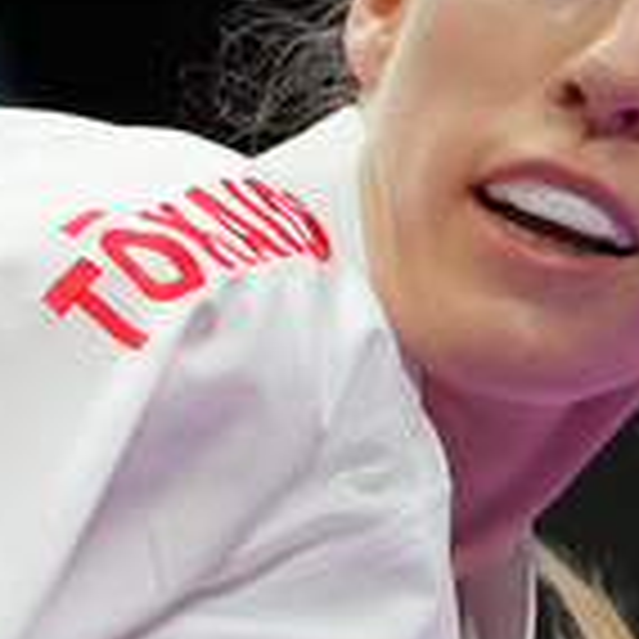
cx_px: -896
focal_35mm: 1496
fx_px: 31244
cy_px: 1143
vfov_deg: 1.2
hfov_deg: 1.2
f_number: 2.8
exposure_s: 1/1000
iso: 640
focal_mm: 156
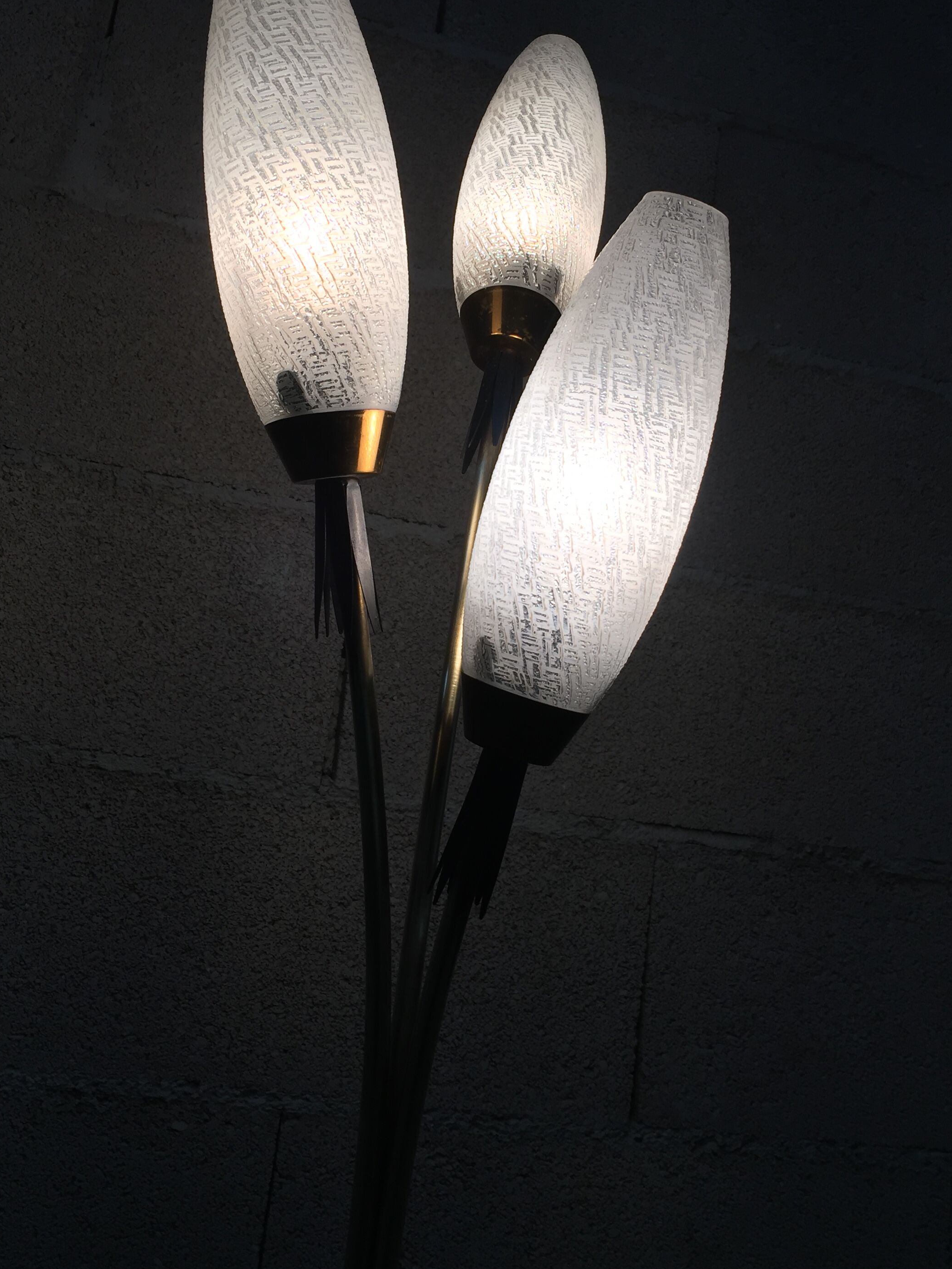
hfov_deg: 41.8
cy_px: 538
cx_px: 444
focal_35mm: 34
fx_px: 1247
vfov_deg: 53.7
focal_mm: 4.15
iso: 32
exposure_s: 1/221
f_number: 2.2
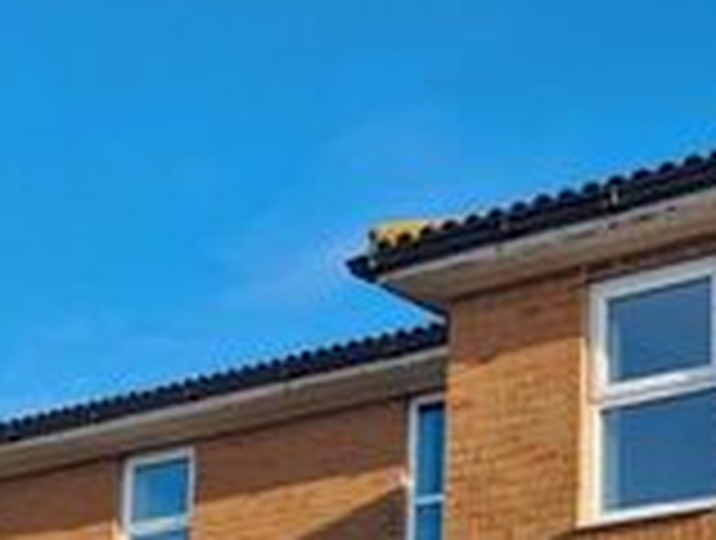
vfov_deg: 14.1
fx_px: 2094
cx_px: 558
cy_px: 691
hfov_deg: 19.2
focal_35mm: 101
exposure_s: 1/1136
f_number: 1.8
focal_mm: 5.4
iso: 50
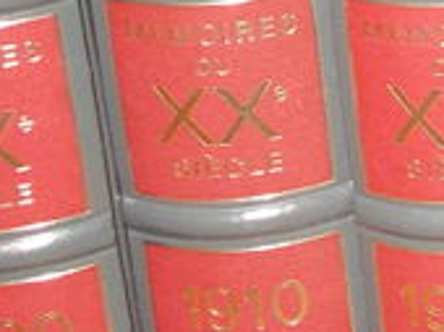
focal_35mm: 153
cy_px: -115
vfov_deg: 9.5
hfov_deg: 11.9
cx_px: 815
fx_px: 1960
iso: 200
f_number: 3.2
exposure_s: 1/25
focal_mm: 4.6
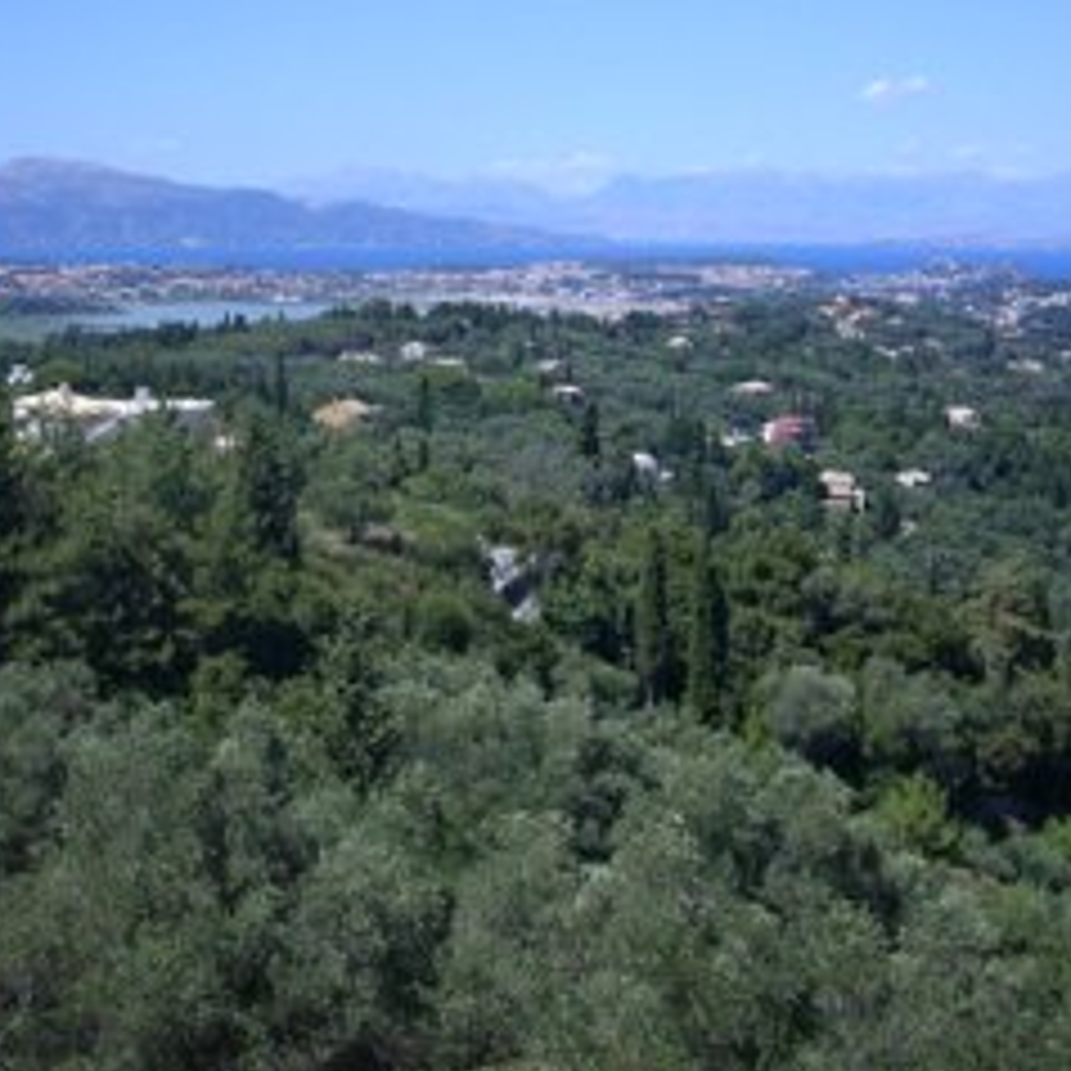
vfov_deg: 25.9
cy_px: 328
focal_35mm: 66
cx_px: 441
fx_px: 2310
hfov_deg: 26.1
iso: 64
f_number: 5.6
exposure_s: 1/297
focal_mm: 6.2
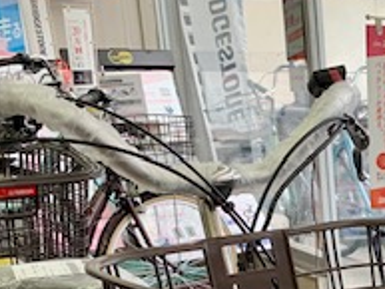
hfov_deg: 19.9
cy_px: 403
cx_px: 567
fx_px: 957
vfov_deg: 16.1
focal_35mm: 86
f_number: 1.8
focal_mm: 4.25
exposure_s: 1/100
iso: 80
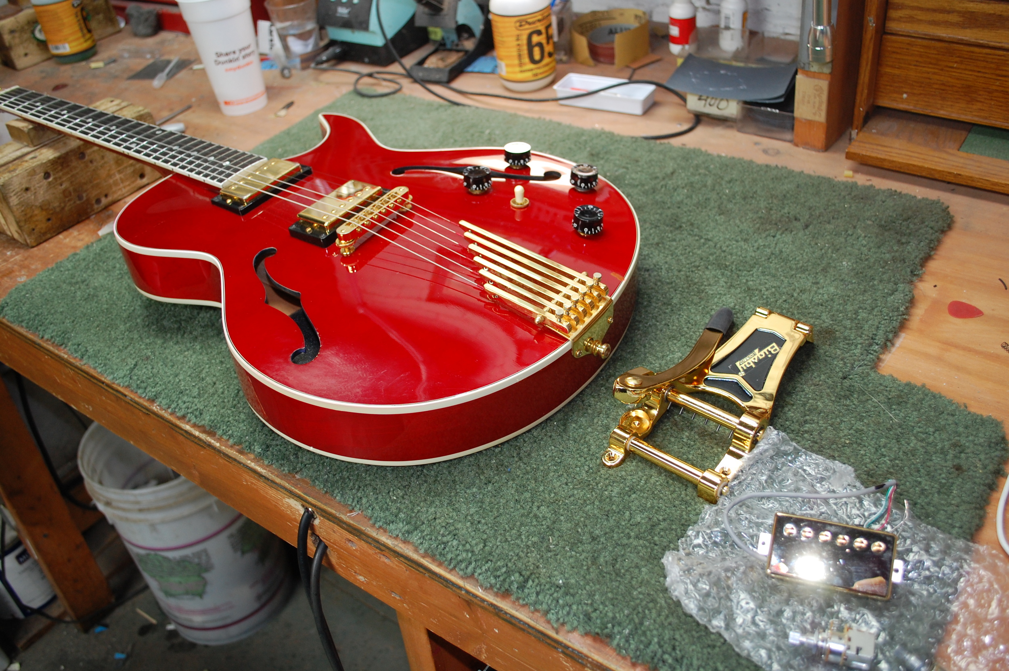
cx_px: 504
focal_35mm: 33
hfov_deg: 57.3
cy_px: 336
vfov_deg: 39.9
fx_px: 924
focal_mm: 22
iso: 400
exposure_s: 1/60
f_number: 4
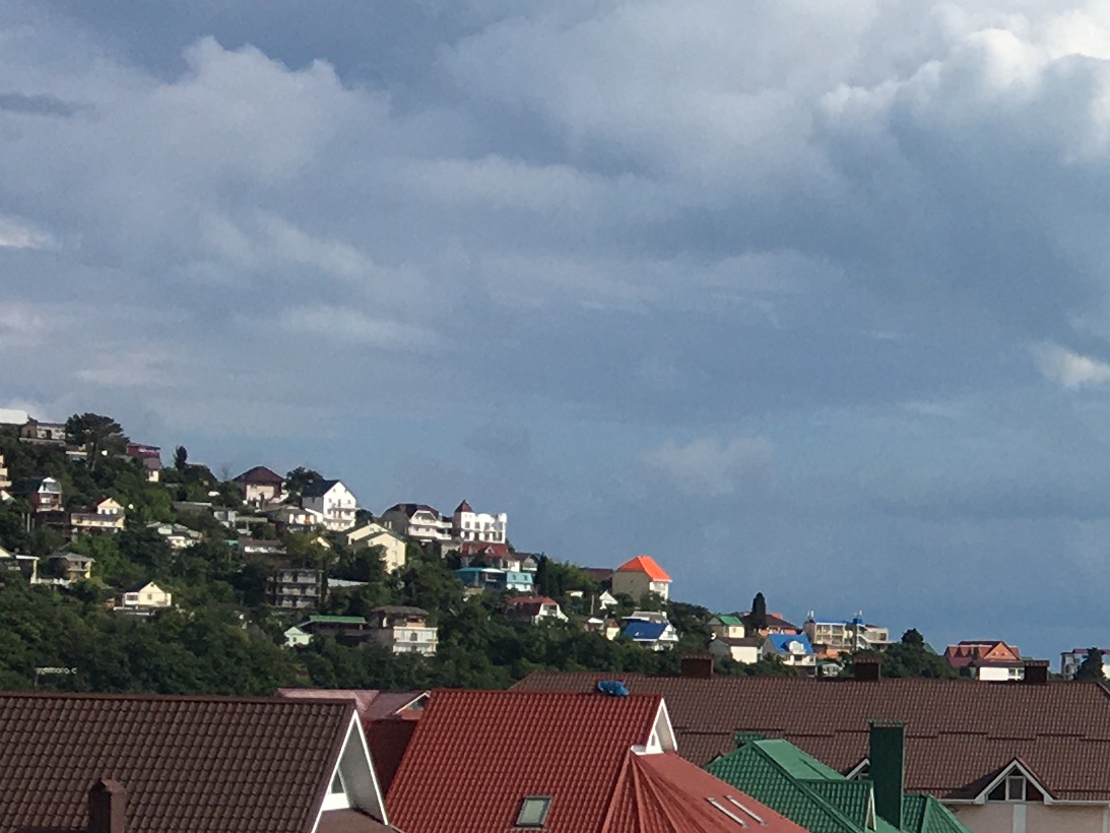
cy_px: 642
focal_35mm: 107
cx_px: 2034
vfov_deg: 13.8
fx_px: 3431
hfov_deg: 15.6
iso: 25
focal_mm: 4.15
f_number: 2.2
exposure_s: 1/2653
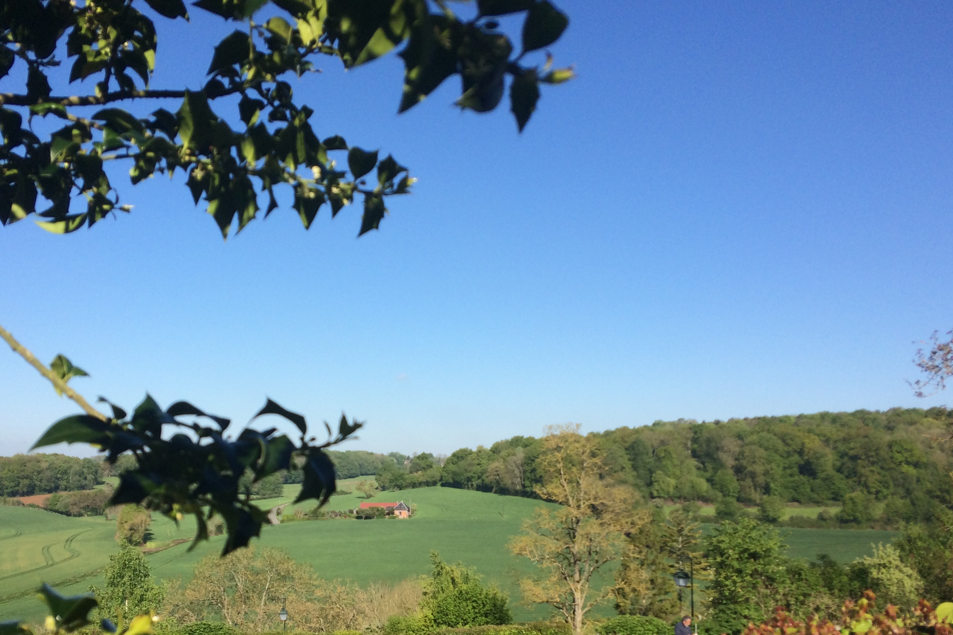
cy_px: 425
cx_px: 388
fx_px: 1006
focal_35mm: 38
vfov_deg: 34.7
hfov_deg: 50.4
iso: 32
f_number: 2.2
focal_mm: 4.15
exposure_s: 1/2160
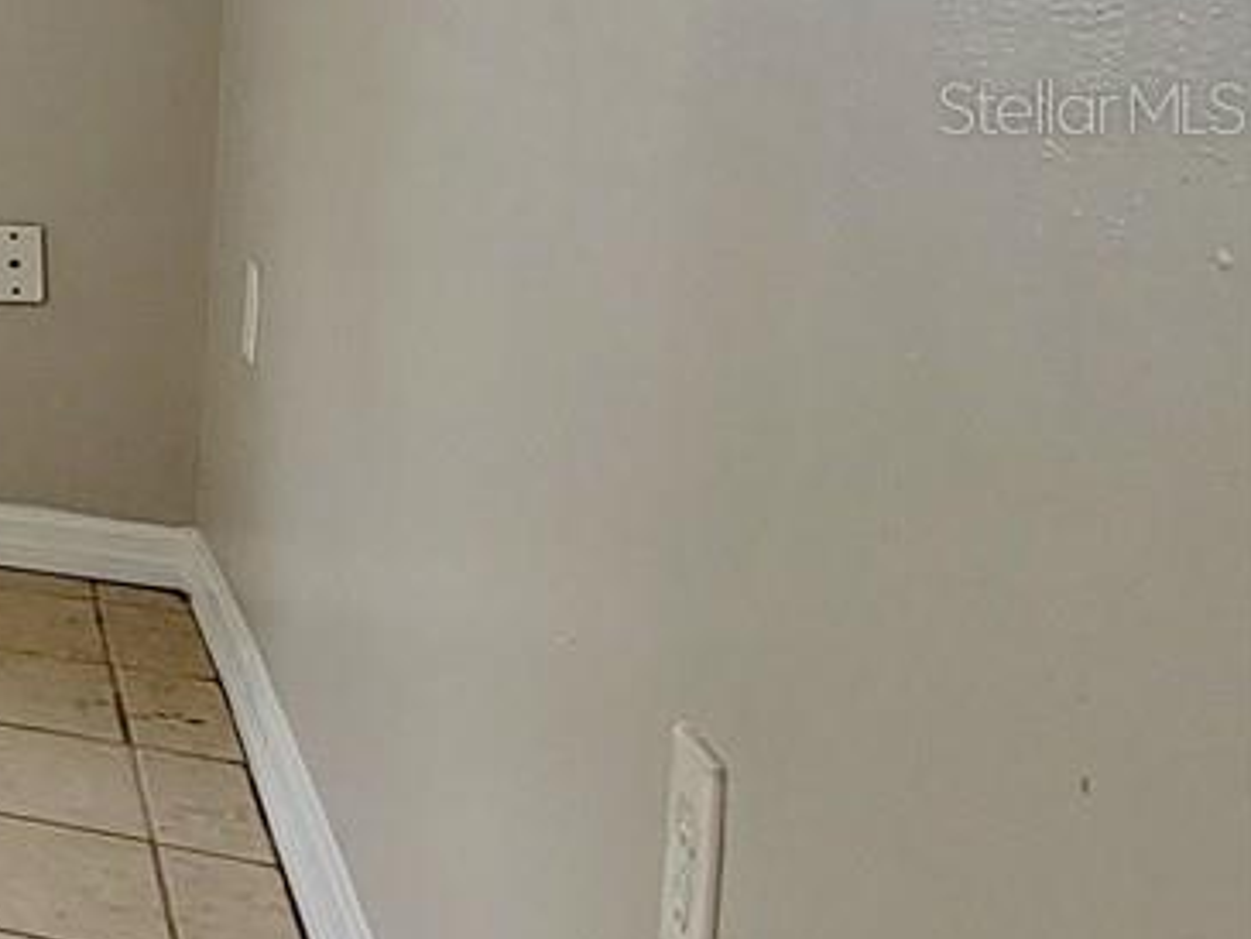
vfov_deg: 25.0
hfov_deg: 17.3
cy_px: 106
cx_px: -1481
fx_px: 2061
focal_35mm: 57
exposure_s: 1/60.2
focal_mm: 2.2
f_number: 2.2
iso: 64
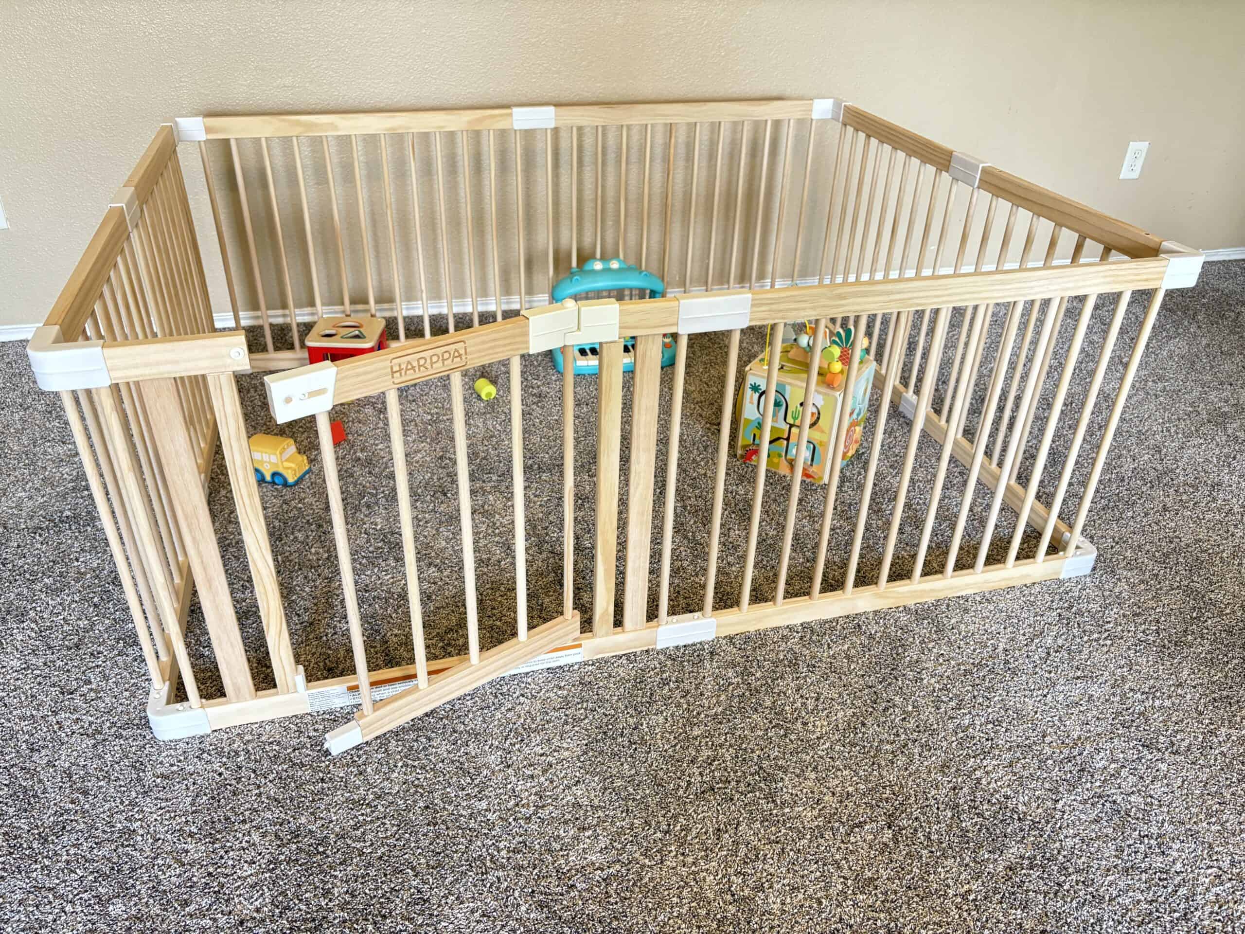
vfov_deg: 53.1
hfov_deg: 67.3
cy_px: 467
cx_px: 622
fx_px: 935
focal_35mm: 26
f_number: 1.6
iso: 320
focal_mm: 5.96
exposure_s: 1/60
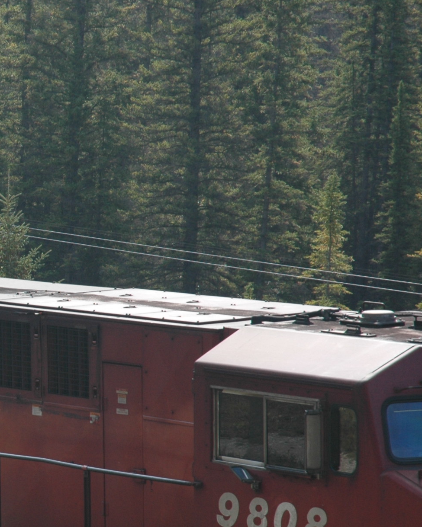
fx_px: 3794
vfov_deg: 8.0
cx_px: -195
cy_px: 329
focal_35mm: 243
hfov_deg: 6.3
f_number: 7.1
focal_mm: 70
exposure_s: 1/200
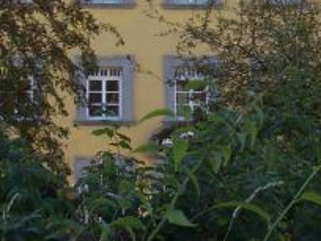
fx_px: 1493
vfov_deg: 9.1
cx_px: 178
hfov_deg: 12.3
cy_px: -11
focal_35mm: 161
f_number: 2.8
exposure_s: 1/250
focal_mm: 6.8
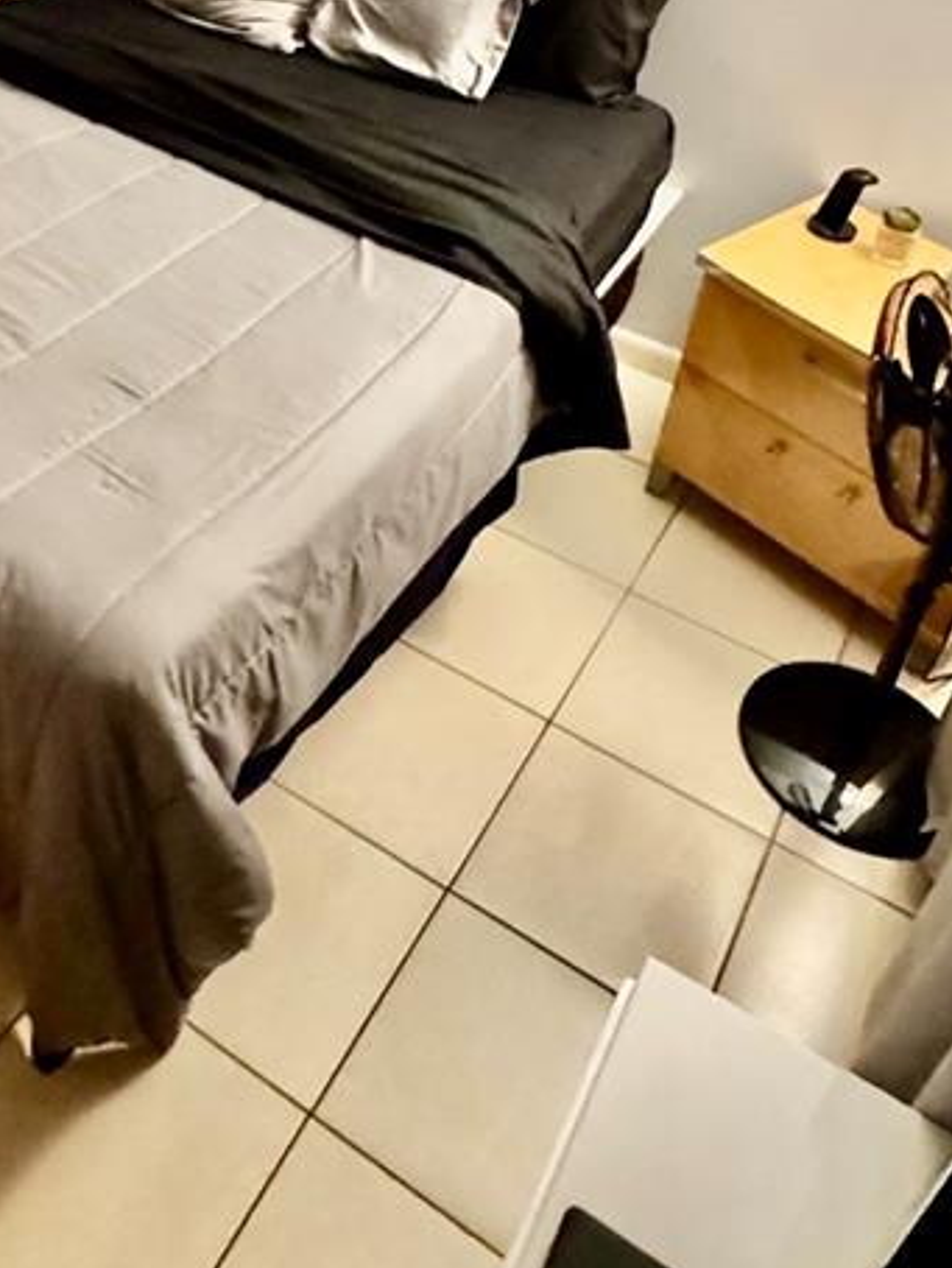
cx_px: 290
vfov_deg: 47.0
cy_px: 229
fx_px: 1355
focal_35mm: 37
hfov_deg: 38.1
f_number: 2.2
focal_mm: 2.22
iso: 1600
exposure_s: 1/40
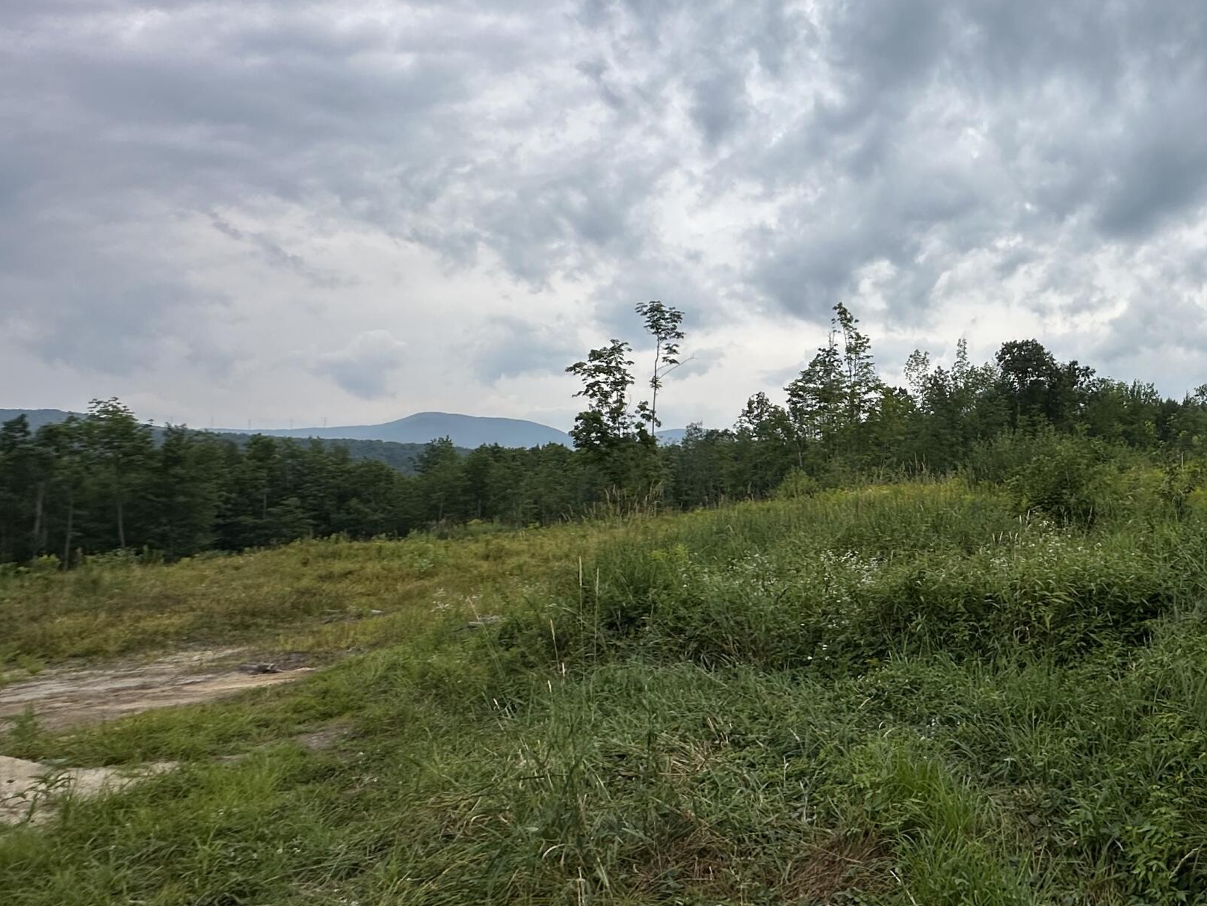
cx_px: 980
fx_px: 907
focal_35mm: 26
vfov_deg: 52.9
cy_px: 385
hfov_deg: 61.3
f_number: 2.2
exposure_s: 1/483
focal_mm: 2.22
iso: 40
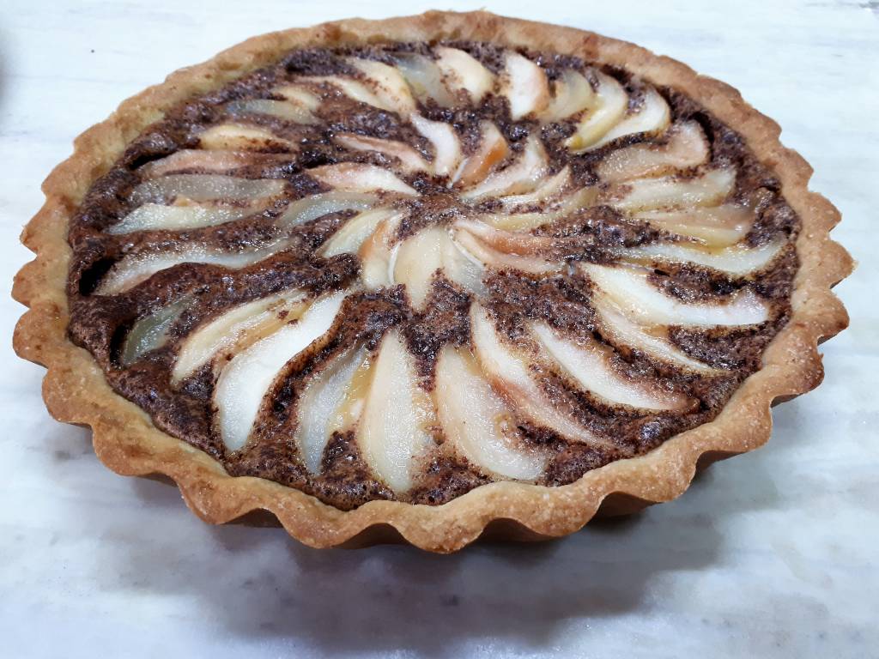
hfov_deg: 65.3
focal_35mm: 27
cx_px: 440
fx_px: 686
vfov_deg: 51.4
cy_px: 330
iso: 160
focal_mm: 3.6
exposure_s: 1/17
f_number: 1.9
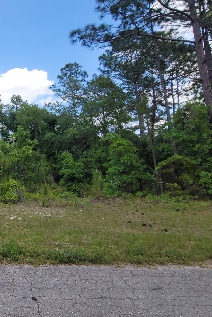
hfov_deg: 48.2
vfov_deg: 78.5
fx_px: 194
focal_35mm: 22
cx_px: 5
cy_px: 154
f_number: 2.2
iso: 64
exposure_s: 1/976
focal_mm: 2.2
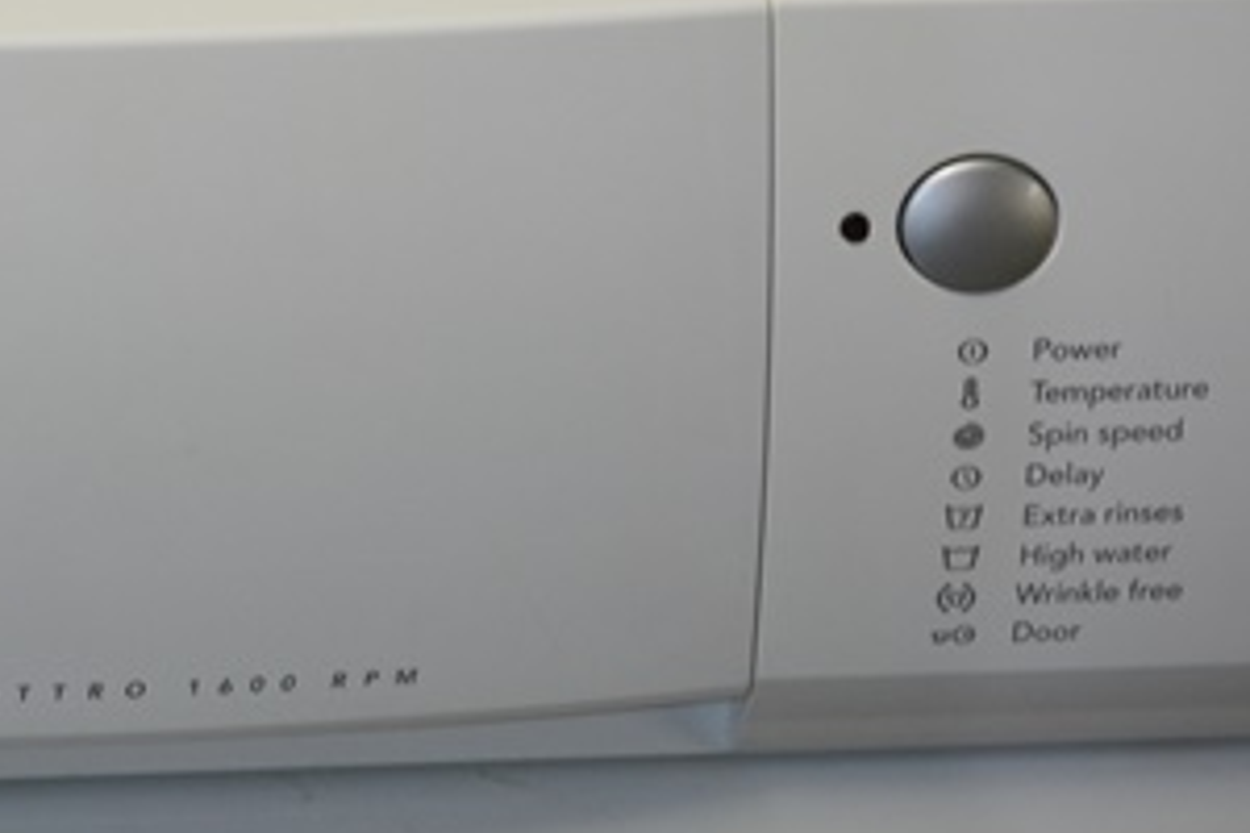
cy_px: 354
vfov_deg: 12.0
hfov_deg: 17.7
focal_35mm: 114
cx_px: 142
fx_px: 3958
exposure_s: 1/60
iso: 800
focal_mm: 38
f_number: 5
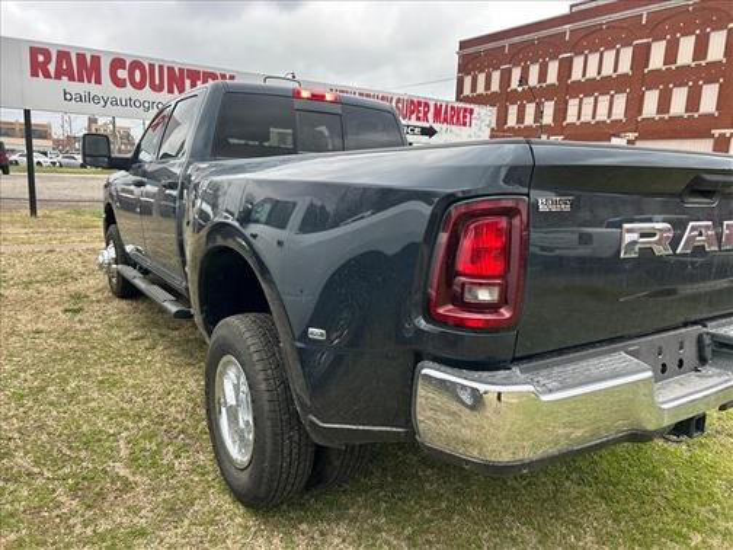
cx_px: 366
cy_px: 275
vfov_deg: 53.1
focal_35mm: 26
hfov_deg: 67.3
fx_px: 551
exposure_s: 1/250
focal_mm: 5.7
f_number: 1.5
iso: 50
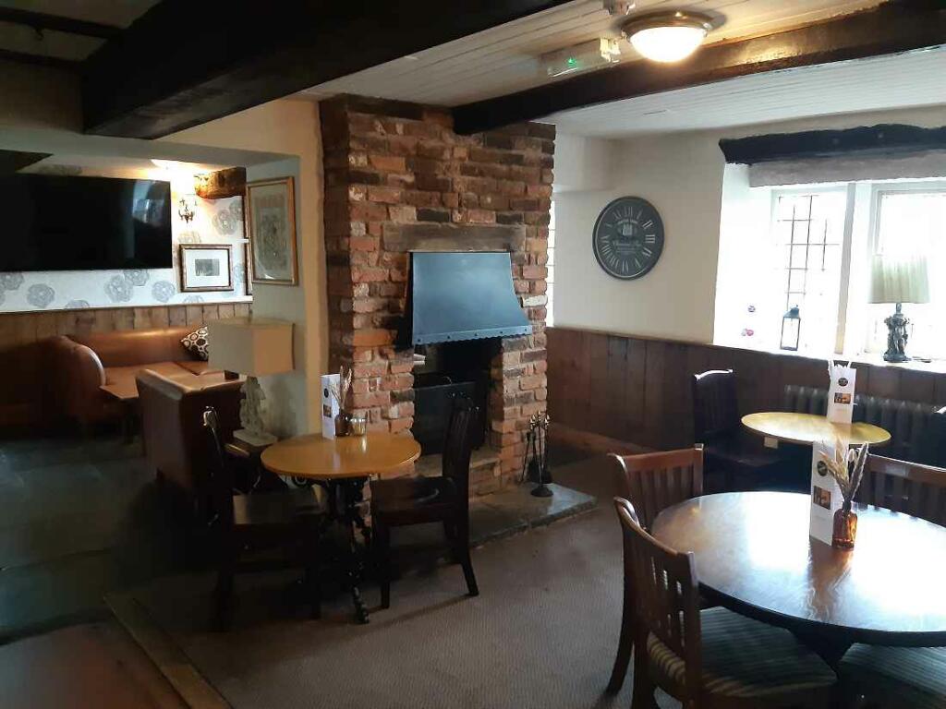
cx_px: 473
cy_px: 354
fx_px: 711
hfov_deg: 67.3
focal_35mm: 26
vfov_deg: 53.1
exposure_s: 1/25
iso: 640
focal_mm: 3.92
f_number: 1.7
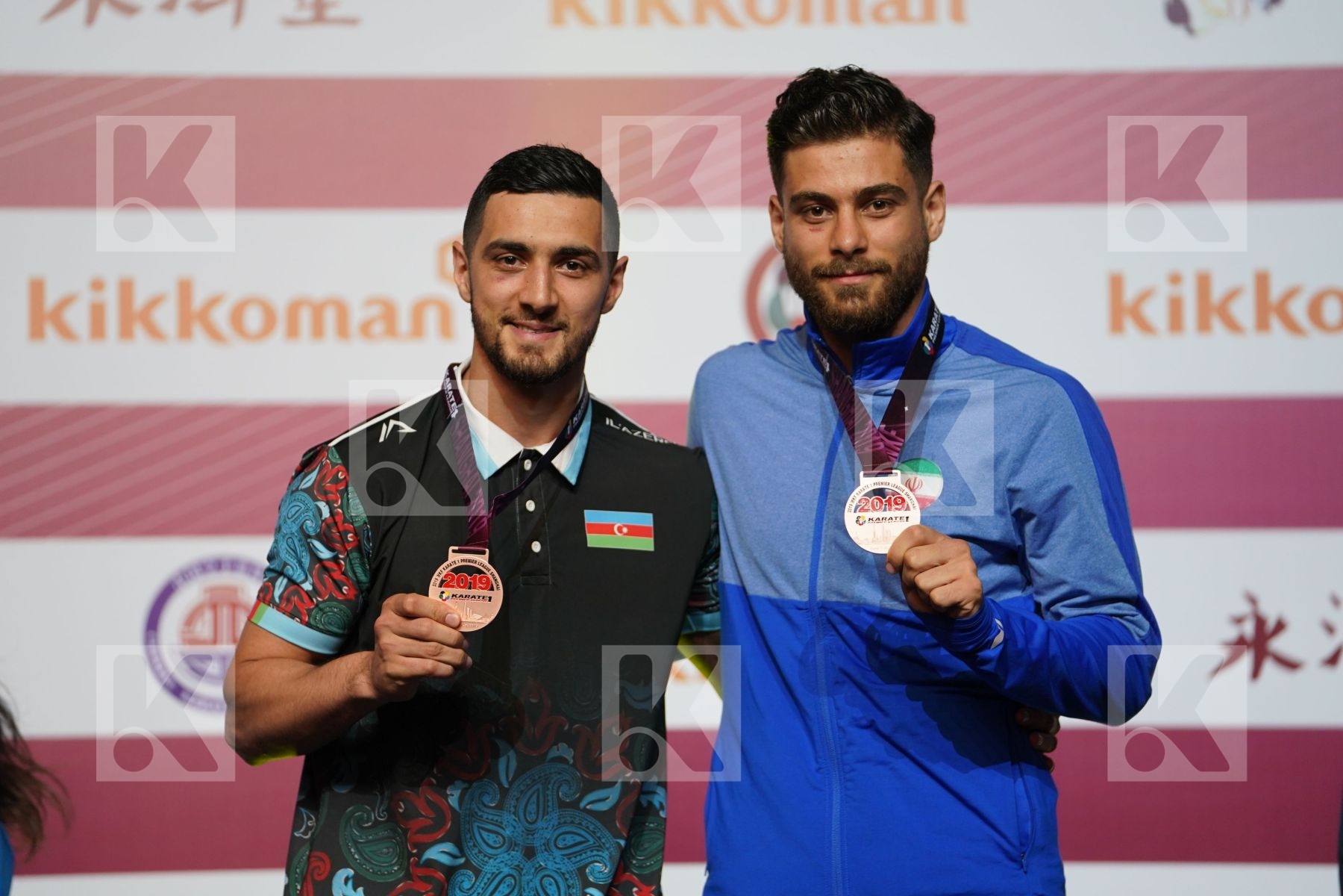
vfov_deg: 8.0
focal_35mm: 171
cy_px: 448
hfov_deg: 12.0
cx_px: 672
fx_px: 6379
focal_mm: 171
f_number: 2.8
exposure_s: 1/250
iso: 800
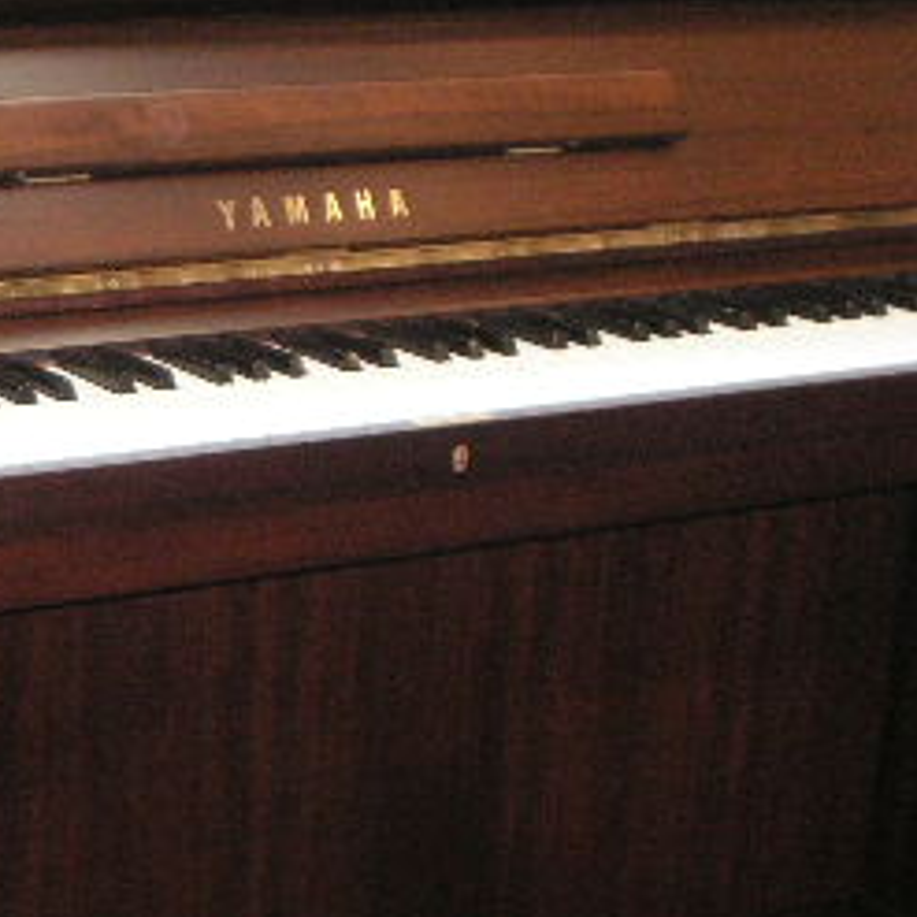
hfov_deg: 19.6
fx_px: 2607
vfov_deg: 19.9
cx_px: 93
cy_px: 408
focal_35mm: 87
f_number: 3.3
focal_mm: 6.3
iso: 160
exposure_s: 1/45
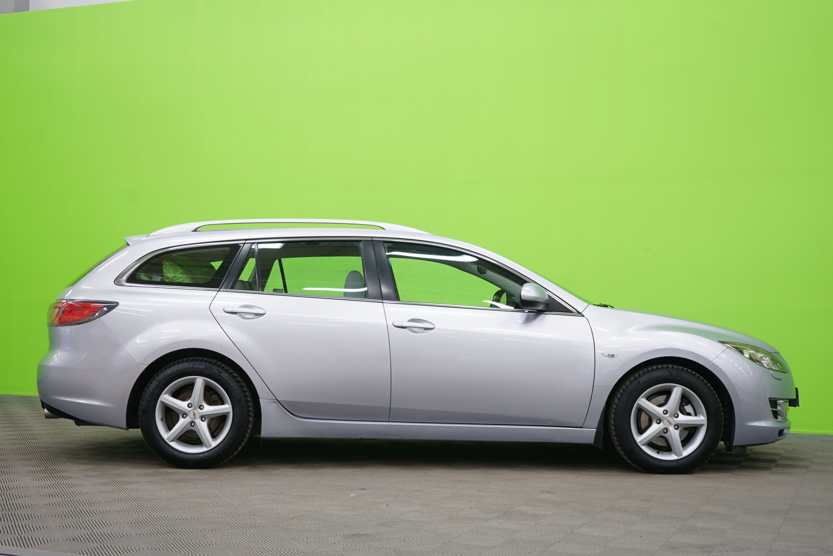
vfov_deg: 28.6
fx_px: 1087
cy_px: 278
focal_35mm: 47
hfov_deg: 41.9
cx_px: 416
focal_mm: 47
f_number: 4.5
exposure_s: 1/8
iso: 400
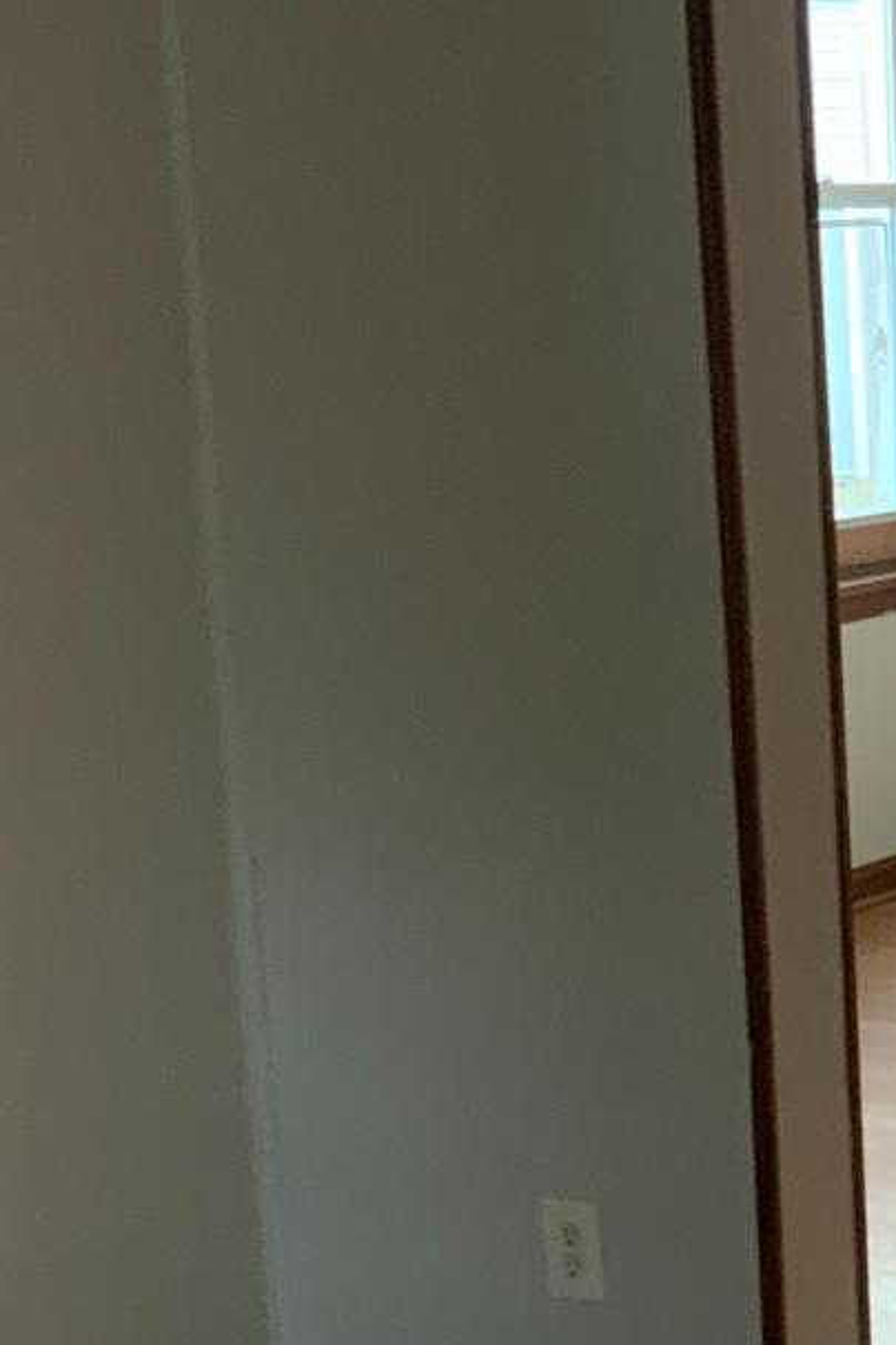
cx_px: 1455
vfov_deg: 19.9
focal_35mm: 102
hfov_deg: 12.6
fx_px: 3808
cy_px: 977
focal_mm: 3
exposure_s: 1/60
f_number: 1.8
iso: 250
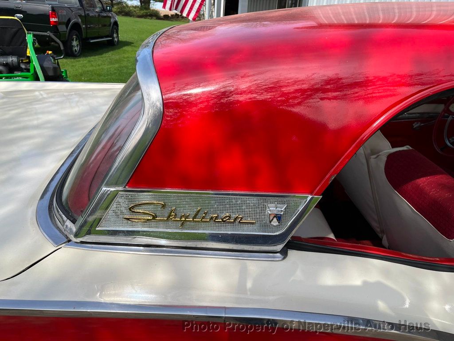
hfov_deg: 67.3
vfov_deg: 53.1
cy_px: 170
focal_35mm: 26
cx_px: 227
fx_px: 341
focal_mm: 5.1
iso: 50
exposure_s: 1/2222
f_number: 1.6
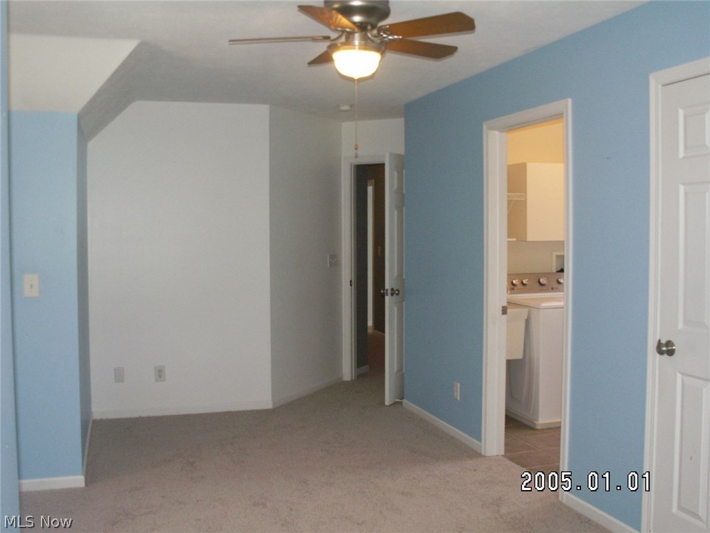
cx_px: 355
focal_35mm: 35
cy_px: 266
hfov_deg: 52.6
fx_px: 718
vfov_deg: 40.7
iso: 160
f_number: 2.8
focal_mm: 5.86
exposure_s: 1/40
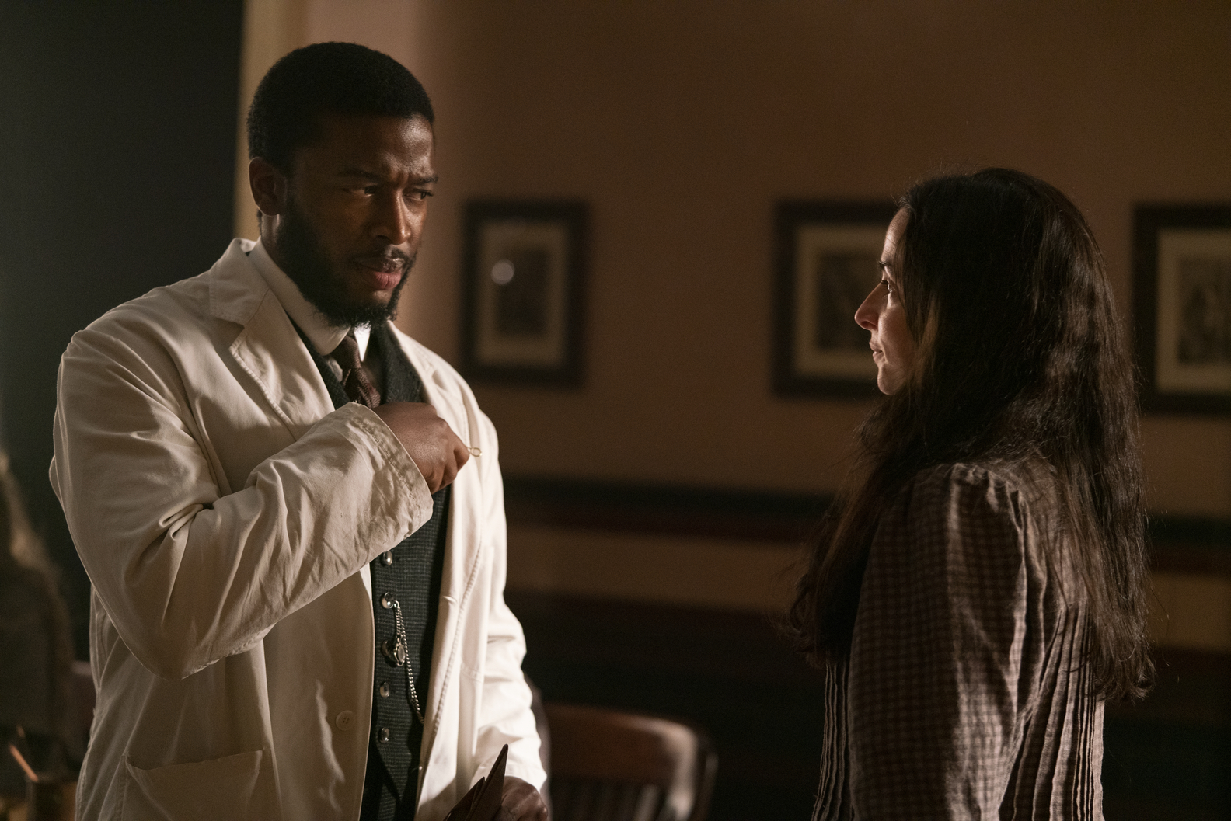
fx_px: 3078
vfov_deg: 15.2
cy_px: 410
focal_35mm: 90
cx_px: 616
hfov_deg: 22.6
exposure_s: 1/100
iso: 3200
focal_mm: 90
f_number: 2.8
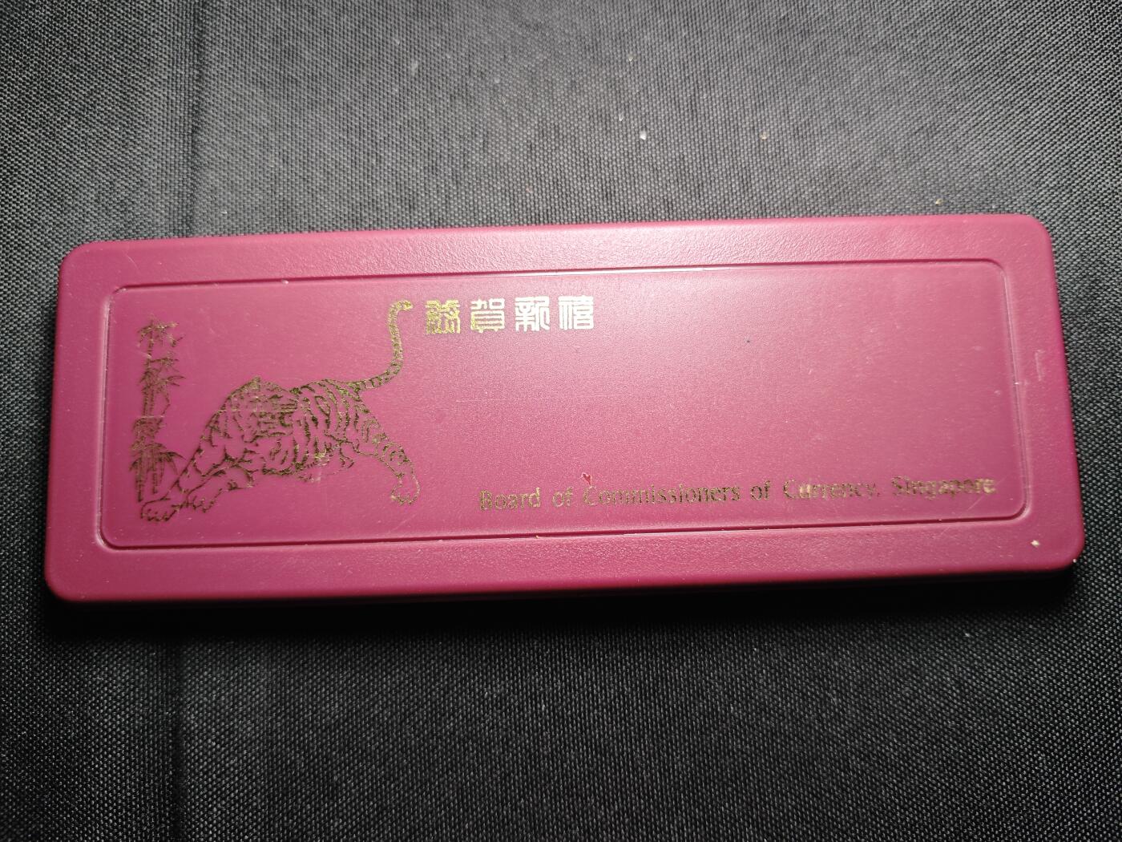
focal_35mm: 24
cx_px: 561
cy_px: 421
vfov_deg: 56.8
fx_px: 778
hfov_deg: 71.6
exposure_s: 1/73.2
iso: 200
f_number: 1.6
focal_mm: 5.84
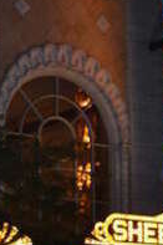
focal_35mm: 177
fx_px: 1204
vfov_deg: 11.6
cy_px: 142
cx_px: 105
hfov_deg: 7.7
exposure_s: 1/60
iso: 900
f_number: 4.5
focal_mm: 29
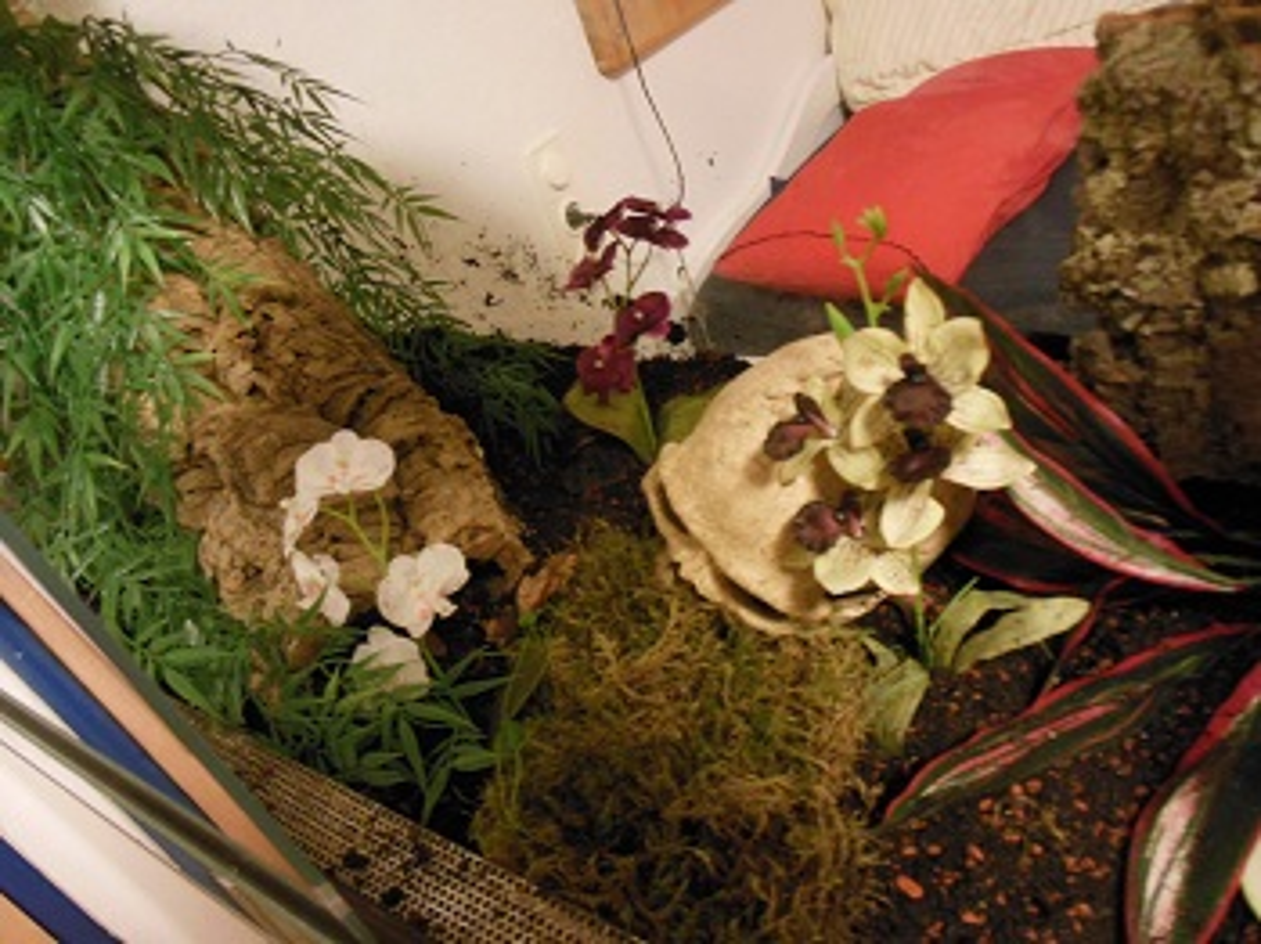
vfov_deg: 54.8
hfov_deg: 69.4
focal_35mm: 25
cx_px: 630
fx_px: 910
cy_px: 472
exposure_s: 1/8
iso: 640
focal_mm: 4.5
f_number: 3.2
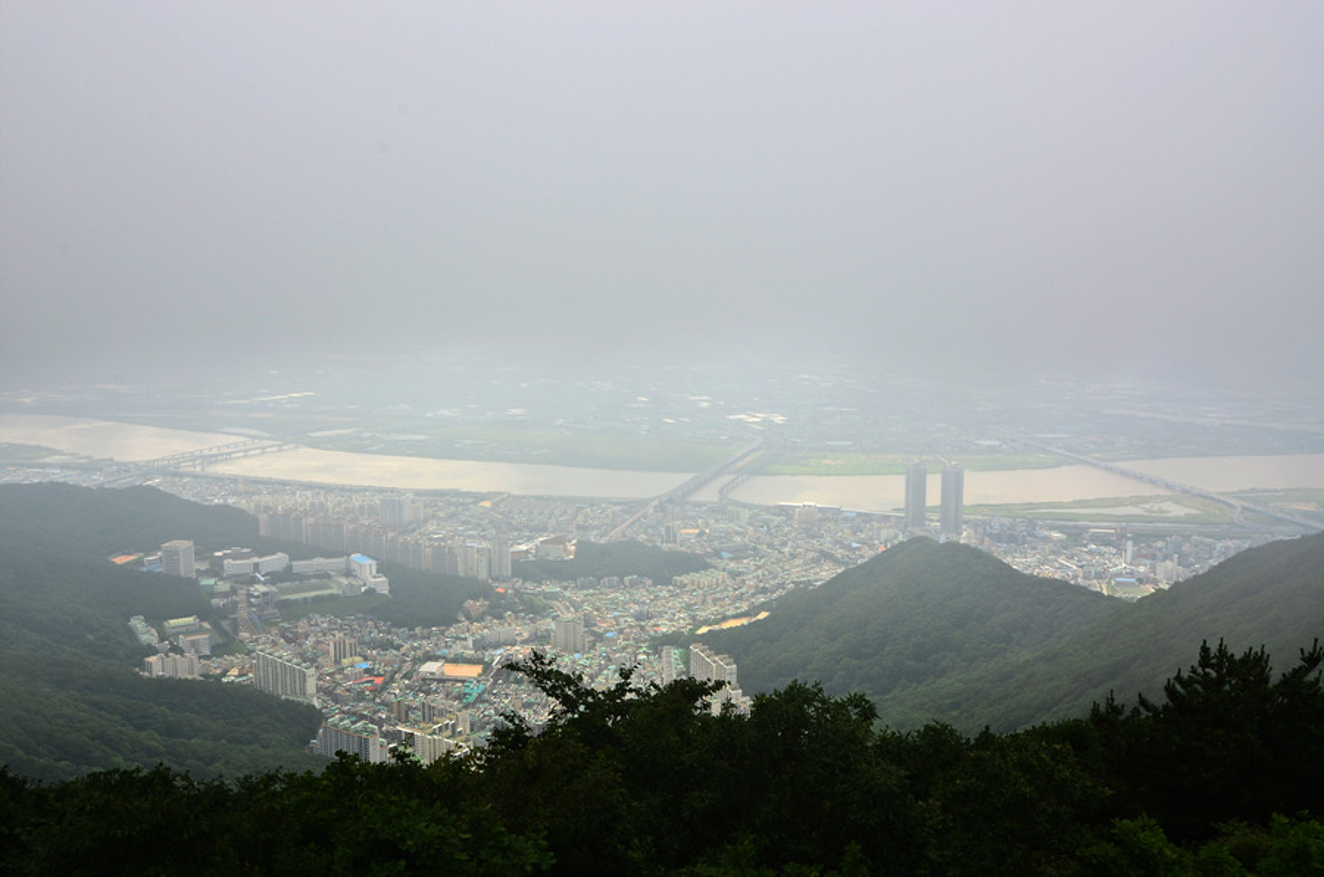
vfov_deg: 39.8
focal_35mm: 33
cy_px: 438
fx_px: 1211
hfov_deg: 57.3
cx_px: 662
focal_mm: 22
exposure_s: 1/100
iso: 100
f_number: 13
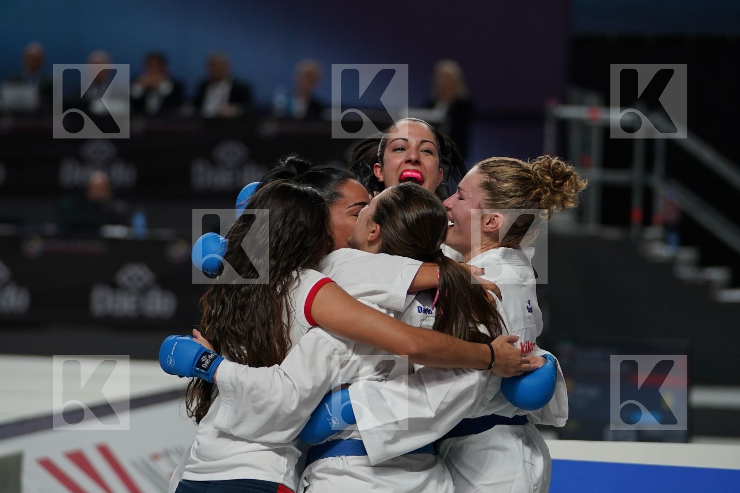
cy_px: 246
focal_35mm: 189
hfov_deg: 10.9
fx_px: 3885
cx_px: 370
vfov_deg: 7.3
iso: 800
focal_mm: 126
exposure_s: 1/1000
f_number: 2.8
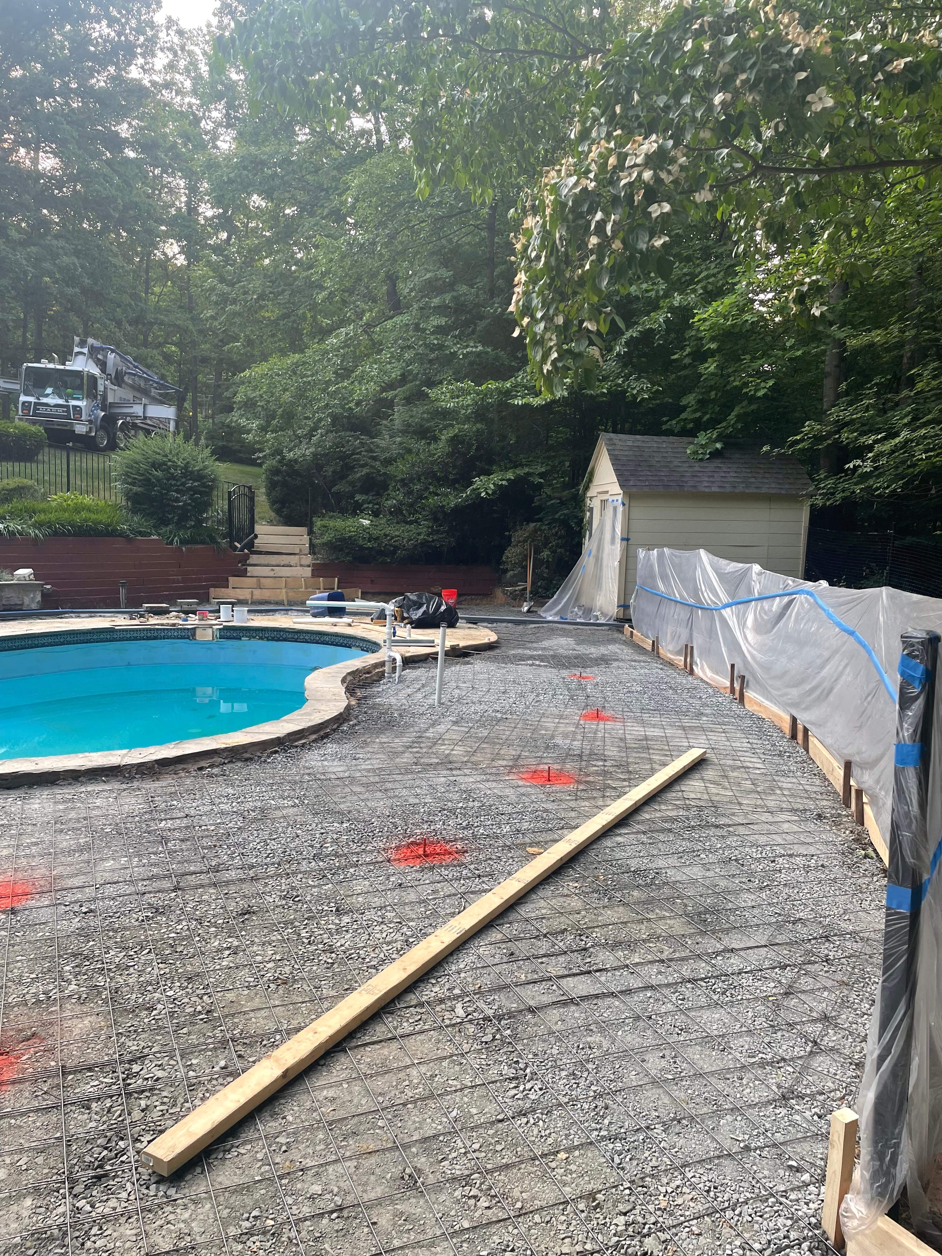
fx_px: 943
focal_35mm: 26
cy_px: 628
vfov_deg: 67.3
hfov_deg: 53.1
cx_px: 471
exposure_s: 1/219
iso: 32
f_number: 1.6
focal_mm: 4.2
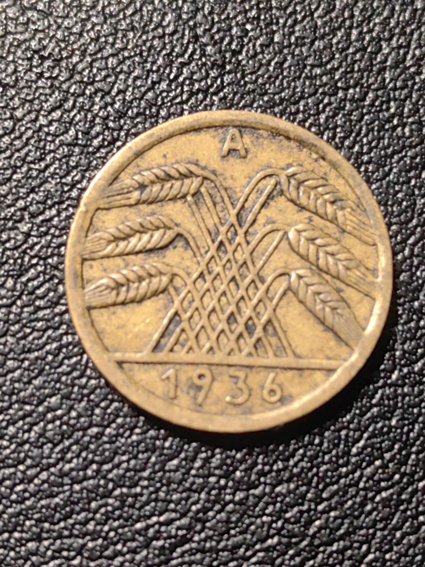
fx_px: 1293
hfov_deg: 18.7
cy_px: 282
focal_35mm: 79
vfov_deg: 24.7
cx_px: 215
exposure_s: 1/93.9
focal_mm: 5.75
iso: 160
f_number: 2
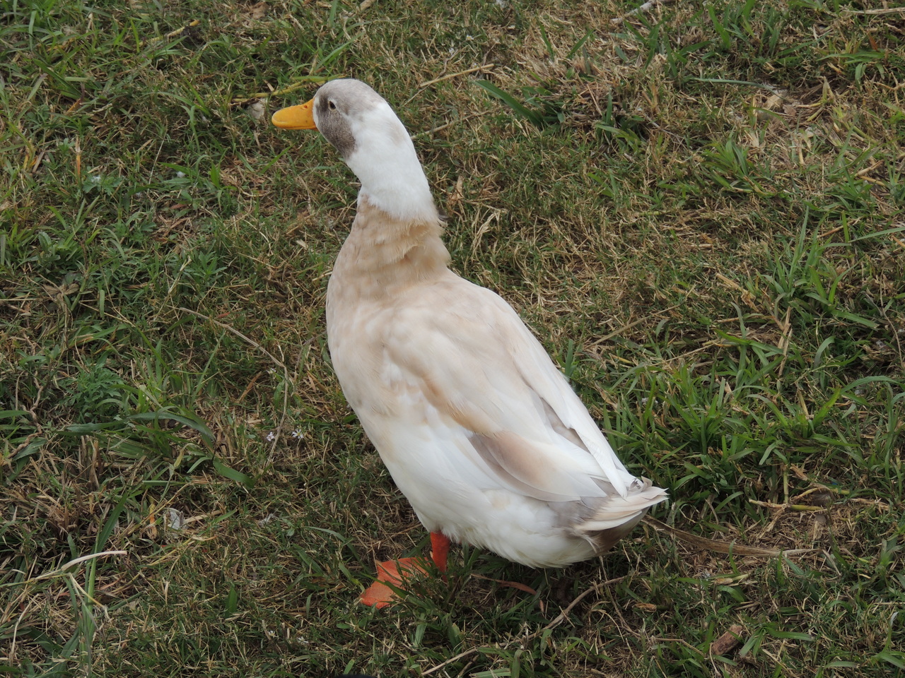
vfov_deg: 8.7
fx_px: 4444
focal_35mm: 170
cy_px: 339
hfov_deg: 11.6
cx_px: 452
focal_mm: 30.3
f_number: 4.5
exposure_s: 1/400
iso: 100
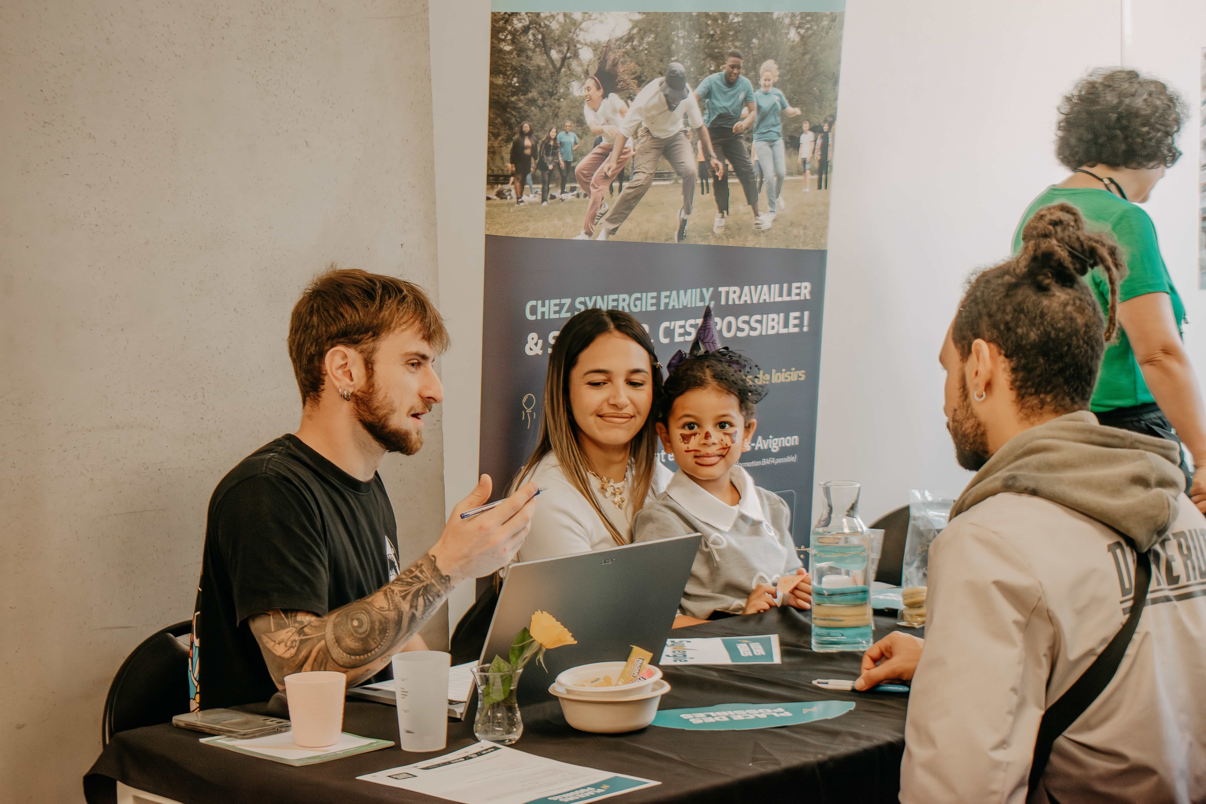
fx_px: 2412
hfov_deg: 28.1
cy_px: 402
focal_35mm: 72
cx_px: 603
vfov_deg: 18.9
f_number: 5.3
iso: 1250
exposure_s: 1/125
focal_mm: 48
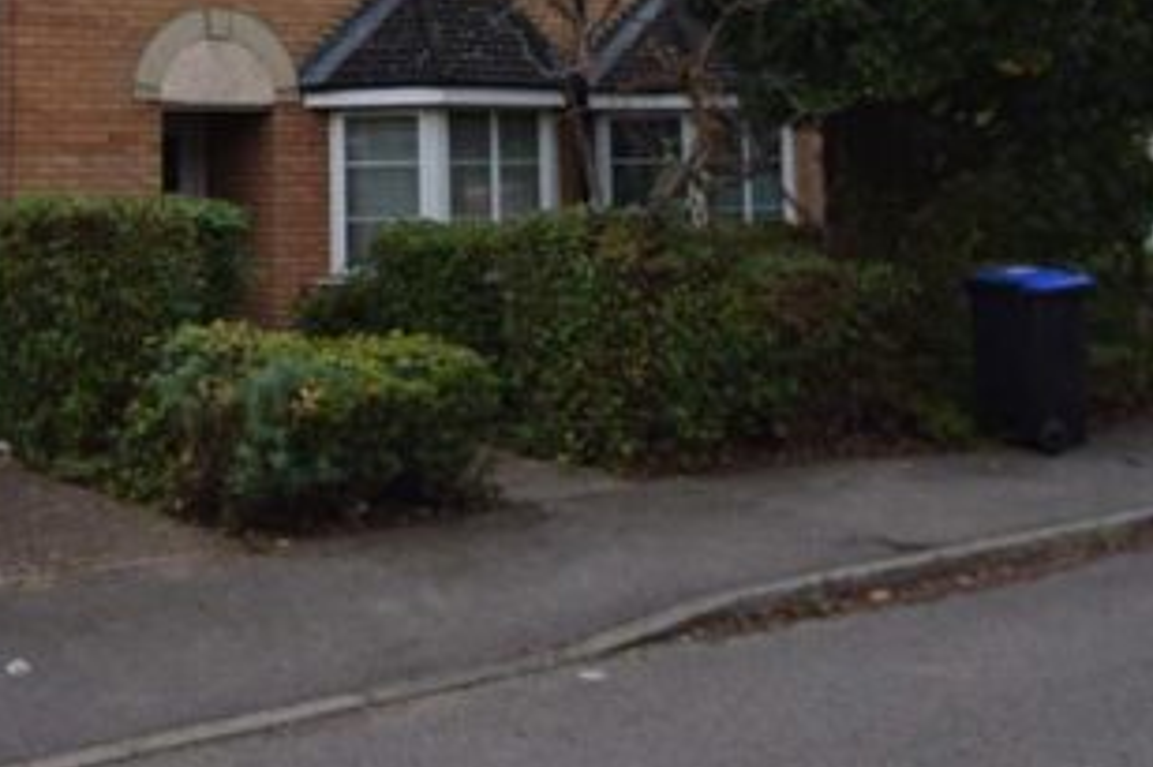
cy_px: -65
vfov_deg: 24.7
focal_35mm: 51
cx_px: 311
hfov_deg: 38.0
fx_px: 1637
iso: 200
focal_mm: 15
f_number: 9
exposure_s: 1/320
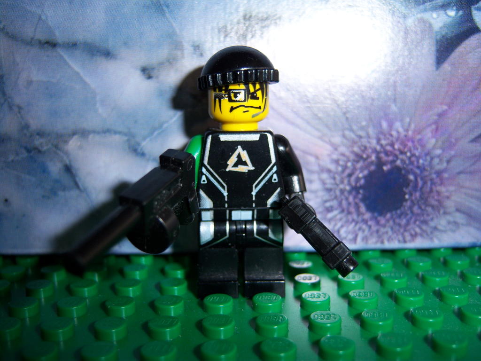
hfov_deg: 51.4
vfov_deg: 39.7
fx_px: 500
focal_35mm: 36
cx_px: 240
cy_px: 180
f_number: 2.8
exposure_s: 1/60
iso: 80
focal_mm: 7.5
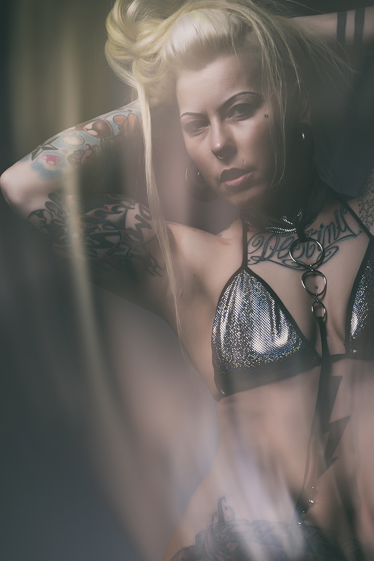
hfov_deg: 13.7
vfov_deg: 20.4
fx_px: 1558
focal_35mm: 100
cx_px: 247
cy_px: 361
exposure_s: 1/200
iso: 100
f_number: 14
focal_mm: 48
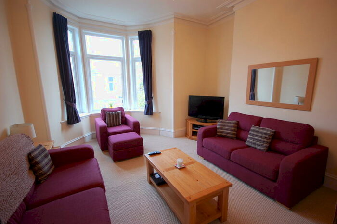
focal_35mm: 17
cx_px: 168
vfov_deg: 69.6
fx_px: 161
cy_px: 112
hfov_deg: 92.5
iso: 450
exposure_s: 1/30
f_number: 4.5
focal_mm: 11.5
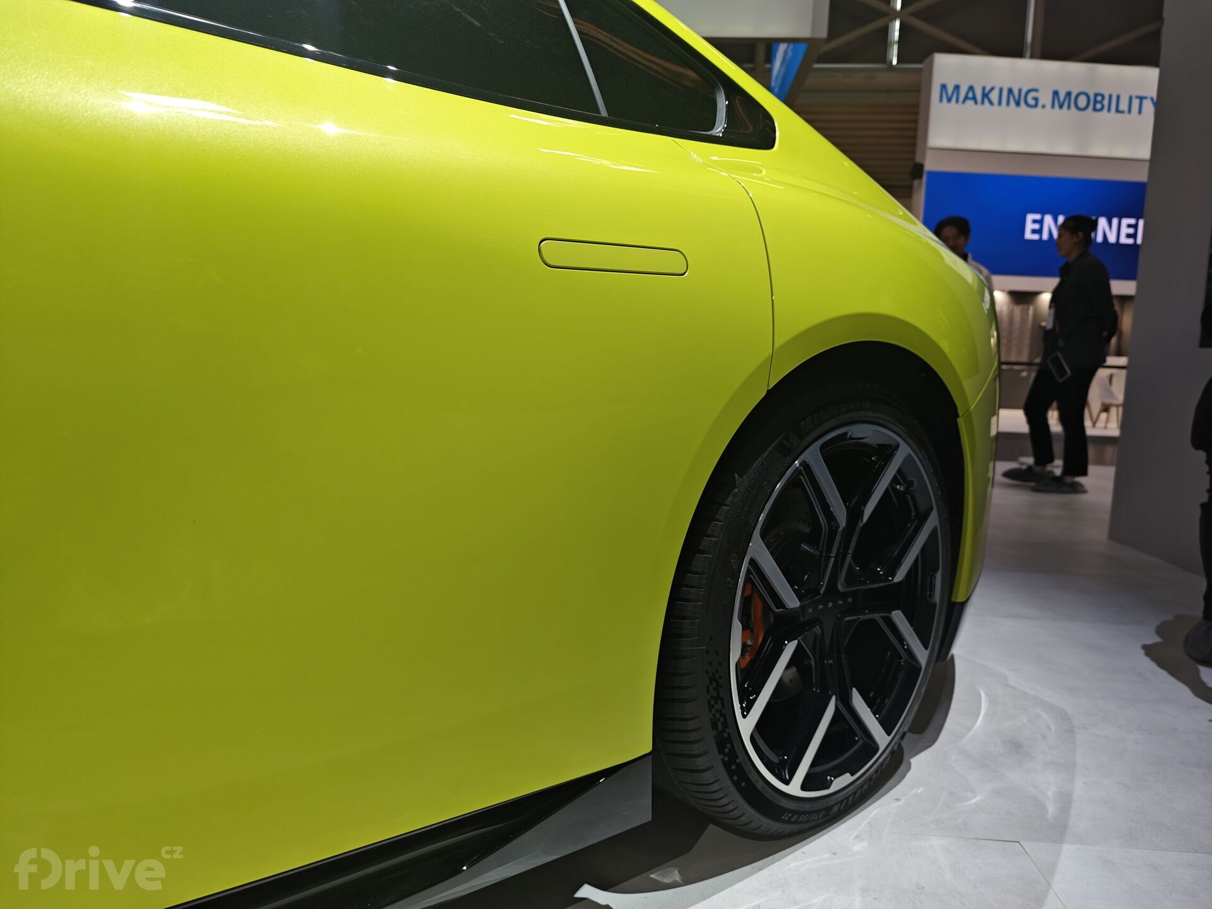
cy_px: 454
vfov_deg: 58.9
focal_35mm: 23
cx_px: 606
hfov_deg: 73.9
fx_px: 805
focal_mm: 8.72
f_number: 1.63
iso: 50
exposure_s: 1/100
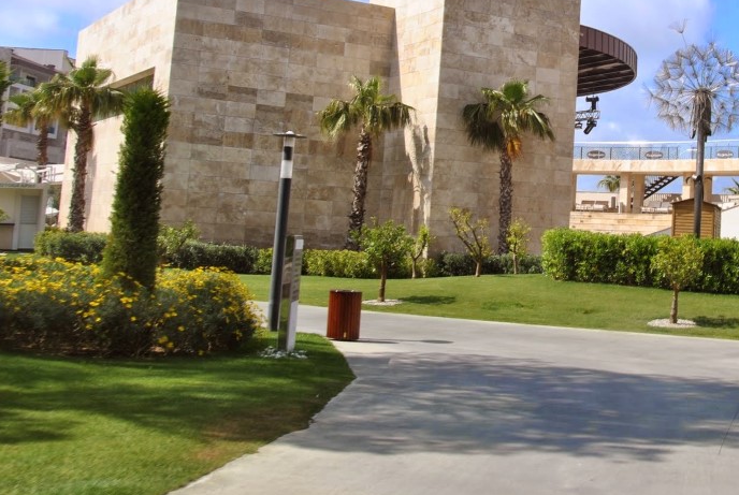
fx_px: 1131
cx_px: 582
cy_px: 93
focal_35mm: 55
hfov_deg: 35.1
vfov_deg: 24.3
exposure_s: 1/250
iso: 100
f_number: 8
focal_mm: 22
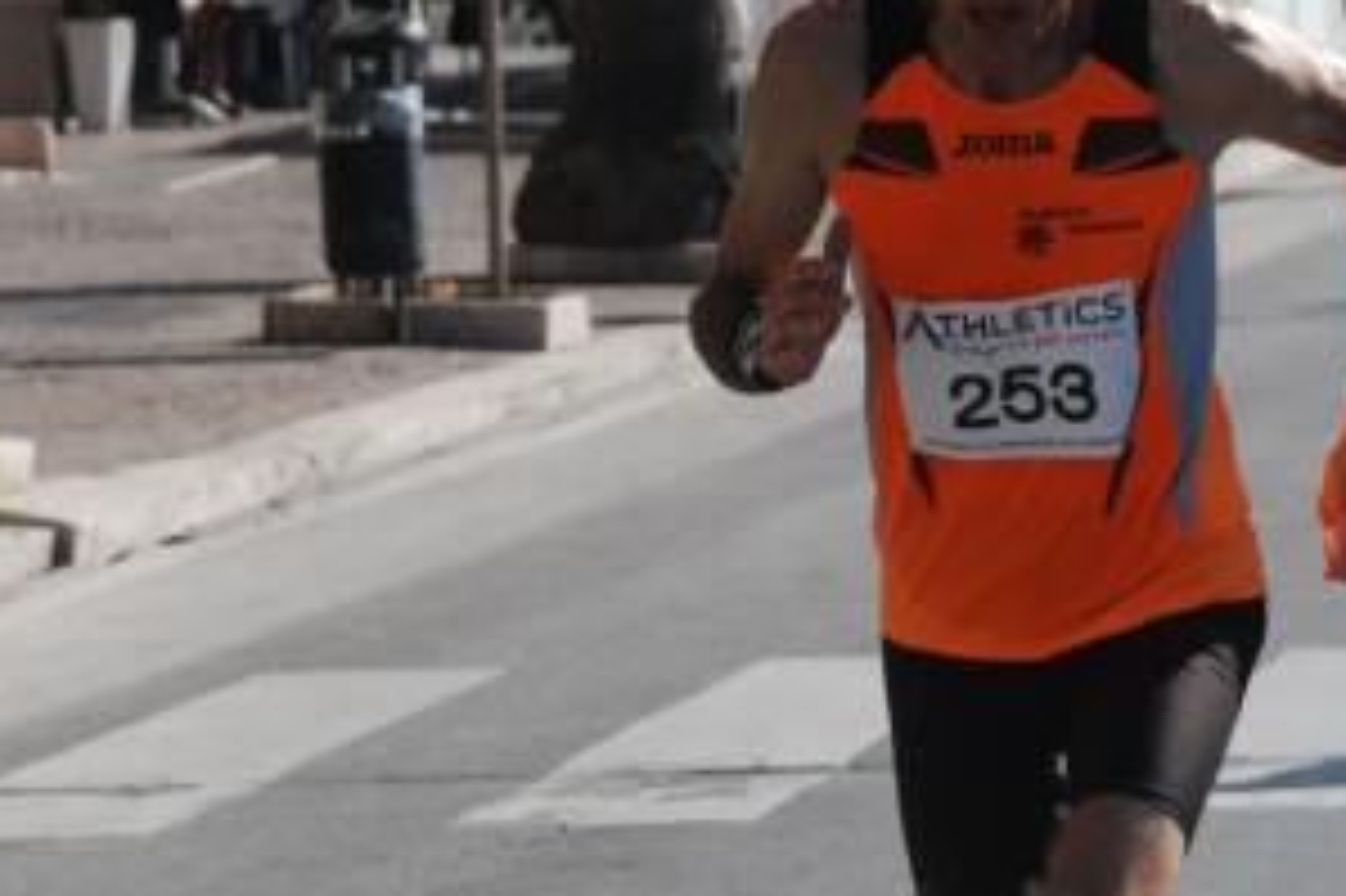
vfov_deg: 3.8
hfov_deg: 5.7
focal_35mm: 362
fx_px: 13527
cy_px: 549
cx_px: 790
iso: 1000
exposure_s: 1/2000
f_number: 8
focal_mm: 120
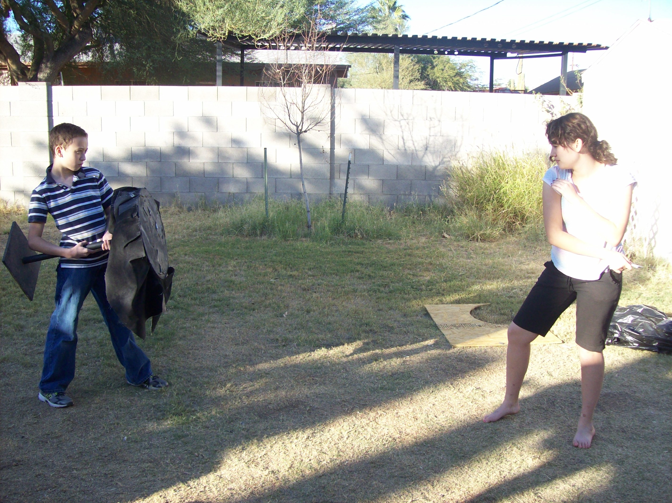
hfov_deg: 51.4
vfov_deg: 39.6
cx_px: 336
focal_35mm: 36
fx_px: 699
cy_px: 252
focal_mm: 6
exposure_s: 1/305
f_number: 2.7
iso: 80
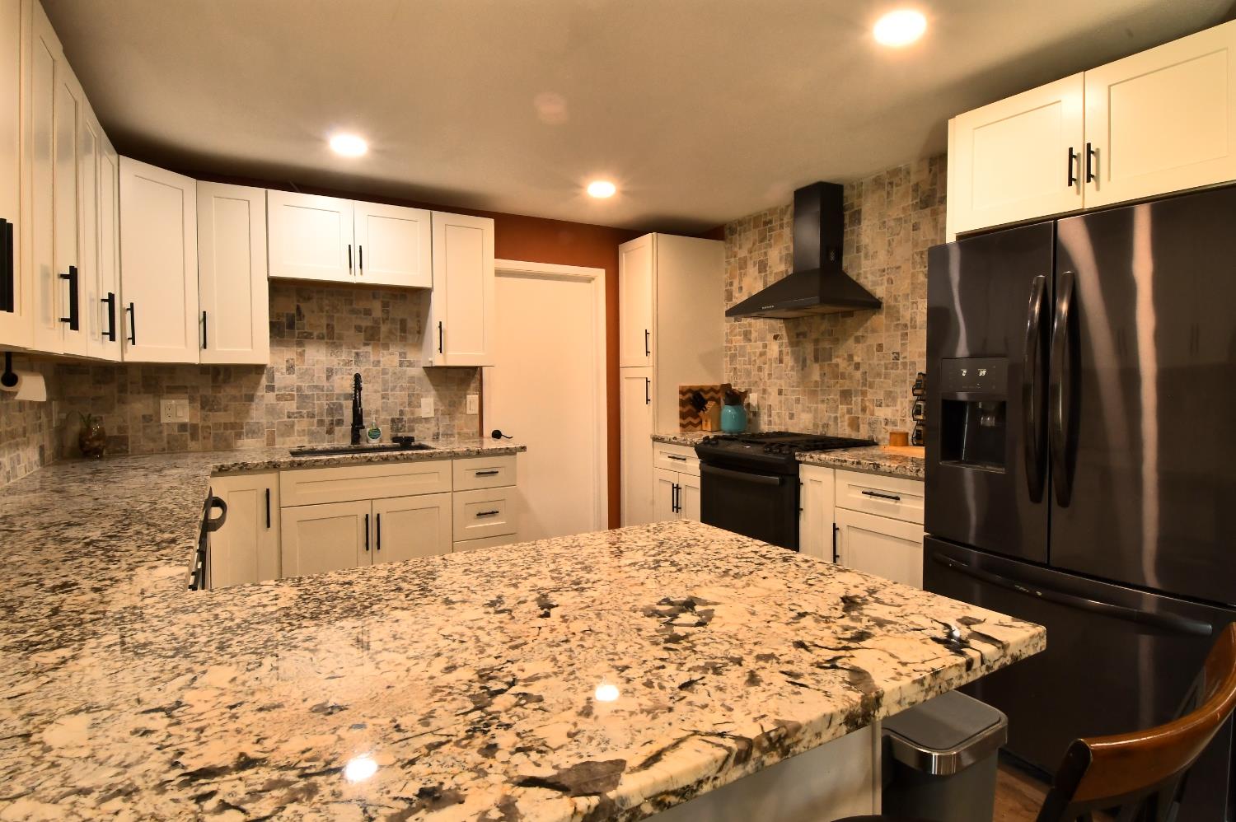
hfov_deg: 90.0
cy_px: 411
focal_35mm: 18
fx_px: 618
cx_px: 618
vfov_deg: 67.3
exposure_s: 1/4
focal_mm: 12
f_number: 22
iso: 1250
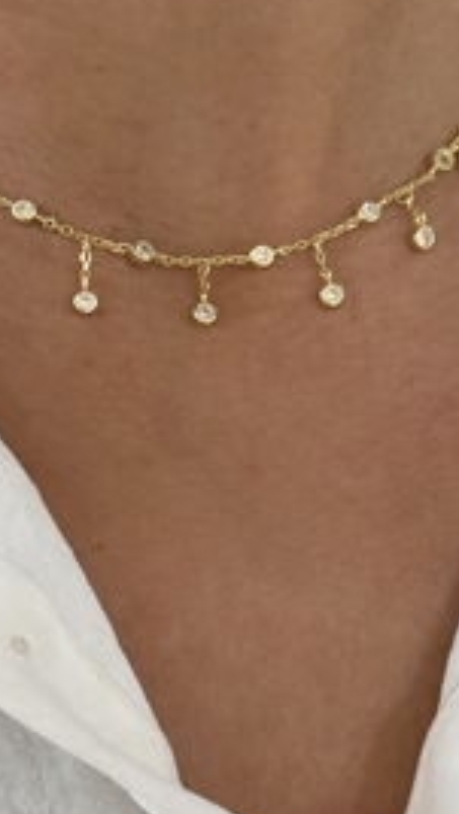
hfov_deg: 11.7
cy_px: 497
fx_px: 2247
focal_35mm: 104
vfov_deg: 20.5
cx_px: 243
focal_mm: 6.76
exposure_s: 1/89
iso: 100
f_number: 1.78
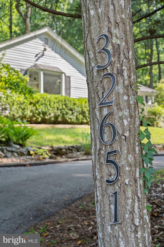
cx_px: 82
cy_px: 124
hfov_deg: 27.0
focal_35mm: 50
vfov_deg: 39.6
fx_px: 342
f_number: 6.3
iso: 500
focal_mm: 50
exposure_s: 1/200
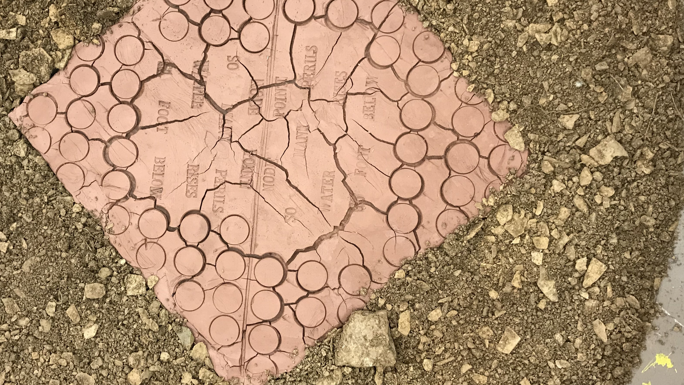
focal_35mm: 39
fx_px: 707
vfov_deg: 30.4
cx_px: 293
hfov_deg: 51.4
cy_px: 167
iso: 50
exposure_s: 1/17
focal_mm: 3.99
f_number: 1.8
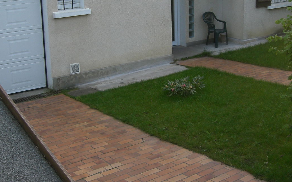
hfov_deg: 32.9
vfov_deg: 20.7
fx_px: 494
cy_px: 29
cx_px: 165
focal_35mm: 62
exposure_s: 1/200
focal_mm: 6.2
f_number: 2.7
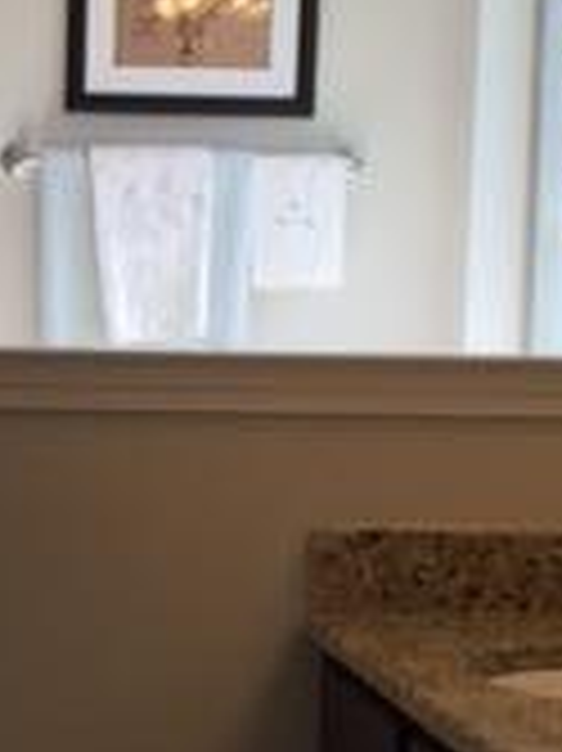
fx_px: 2406
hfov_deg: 13.1
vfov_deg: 17.6
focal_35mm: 111
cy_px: 626
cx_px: -49
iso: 32
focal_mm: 4.15
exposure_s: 1/246
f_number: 2.2
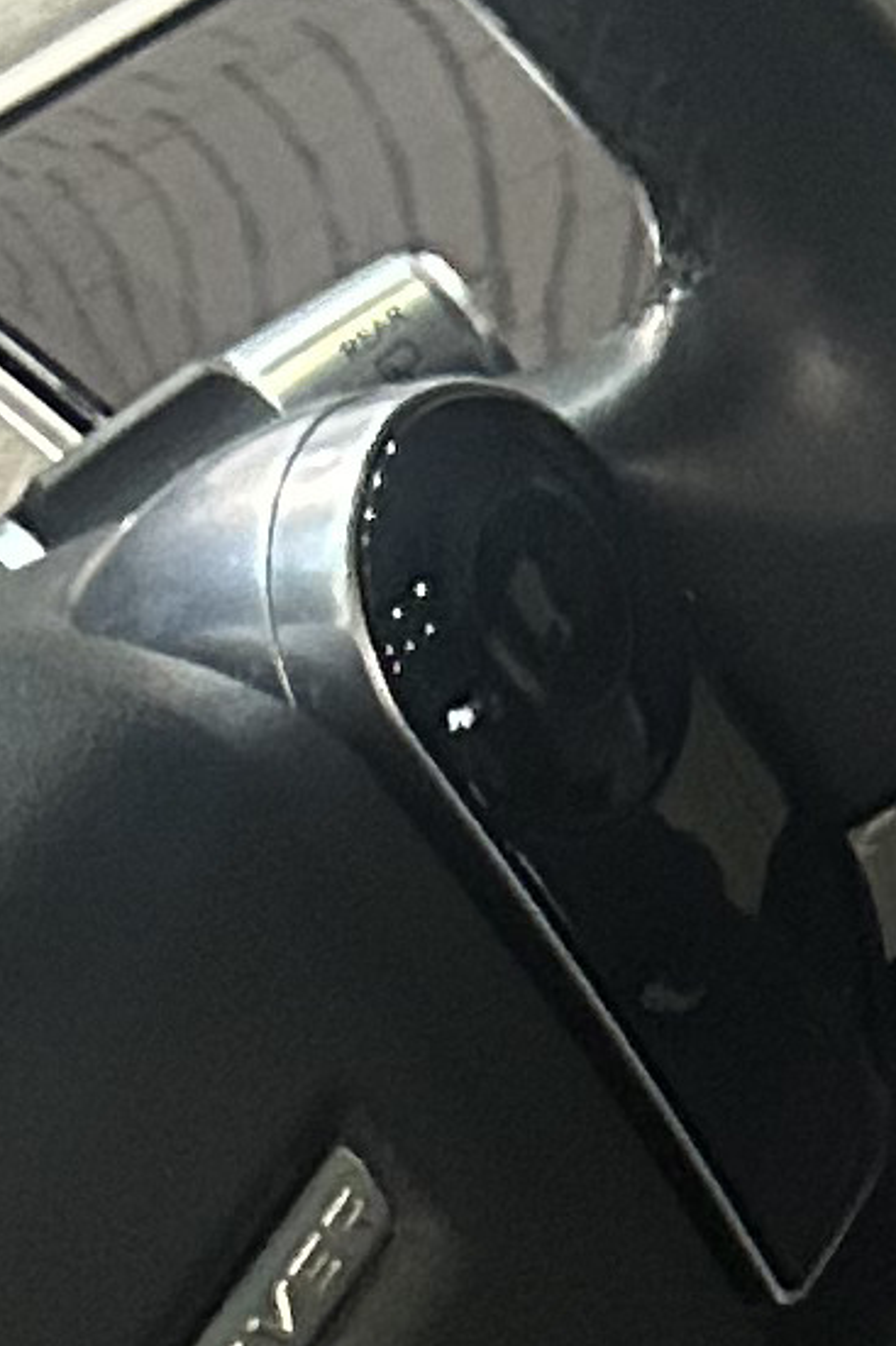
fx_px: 7396
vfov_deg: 9.8
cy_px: 2545
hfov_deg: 6.7
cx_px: 1738
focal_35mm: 198
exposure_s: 1/33
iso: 500
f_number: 1.5
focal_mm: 5.7
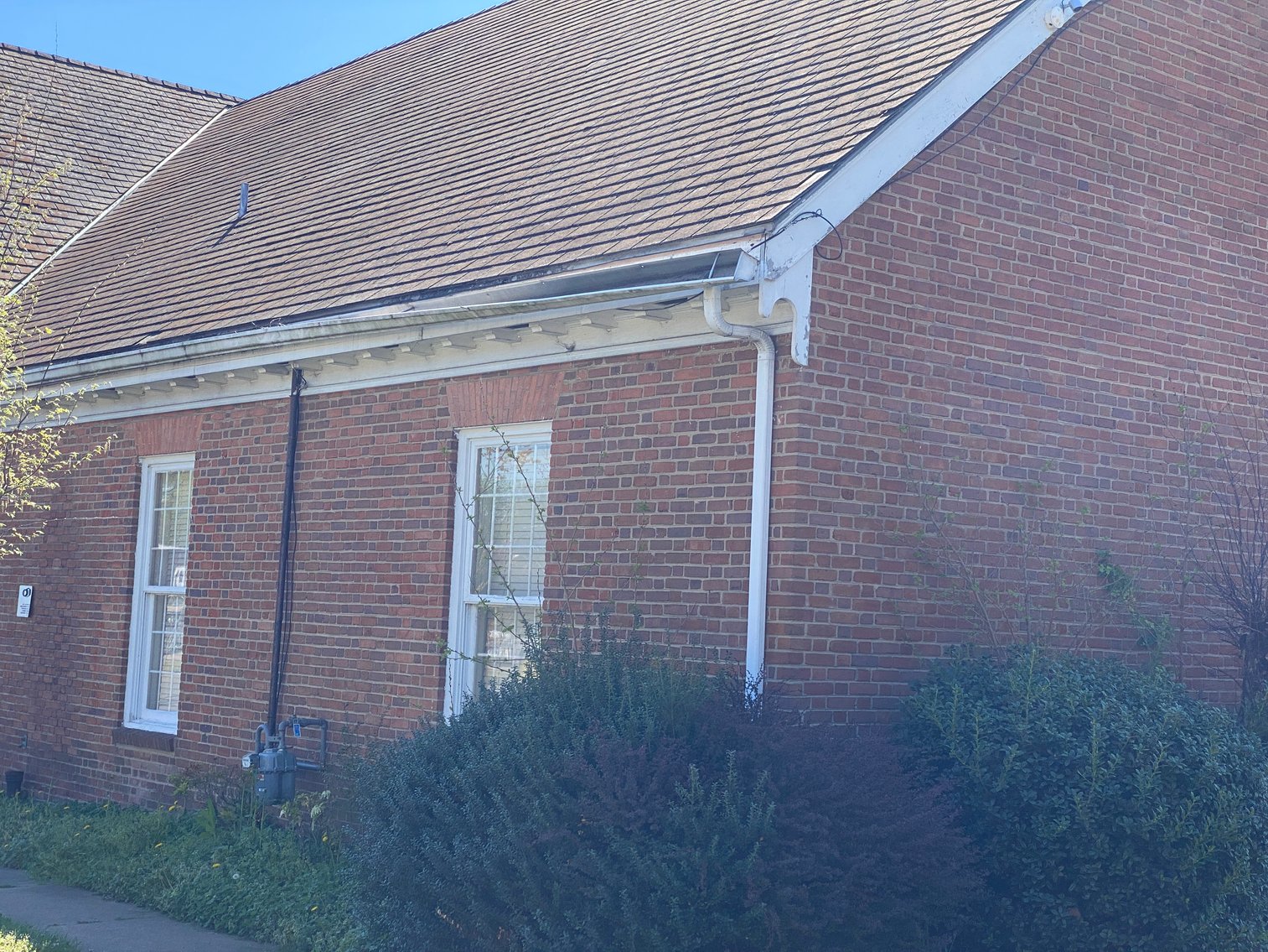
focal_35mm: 52
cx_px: 634
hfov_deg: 36.8
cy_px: 476
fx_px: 1905
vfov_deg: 28.0
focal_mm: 6
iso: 20
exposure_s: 1/959
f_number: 2
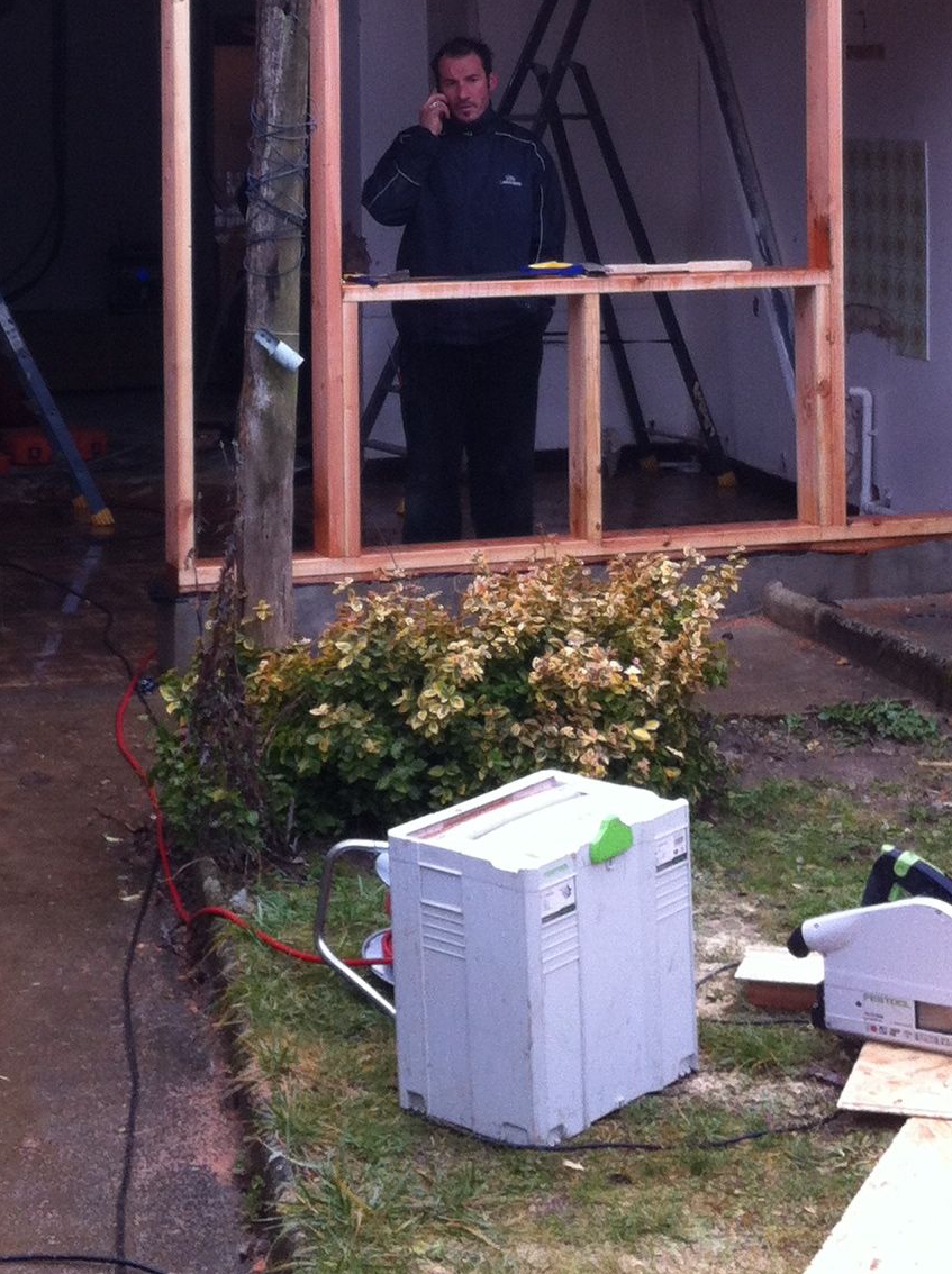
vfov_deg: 23.8
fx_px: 2941
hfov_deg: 18.4
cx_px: 402
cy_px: 119
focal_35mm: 80
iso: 80
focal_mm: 3.85
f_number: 2.8
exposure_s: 1/60
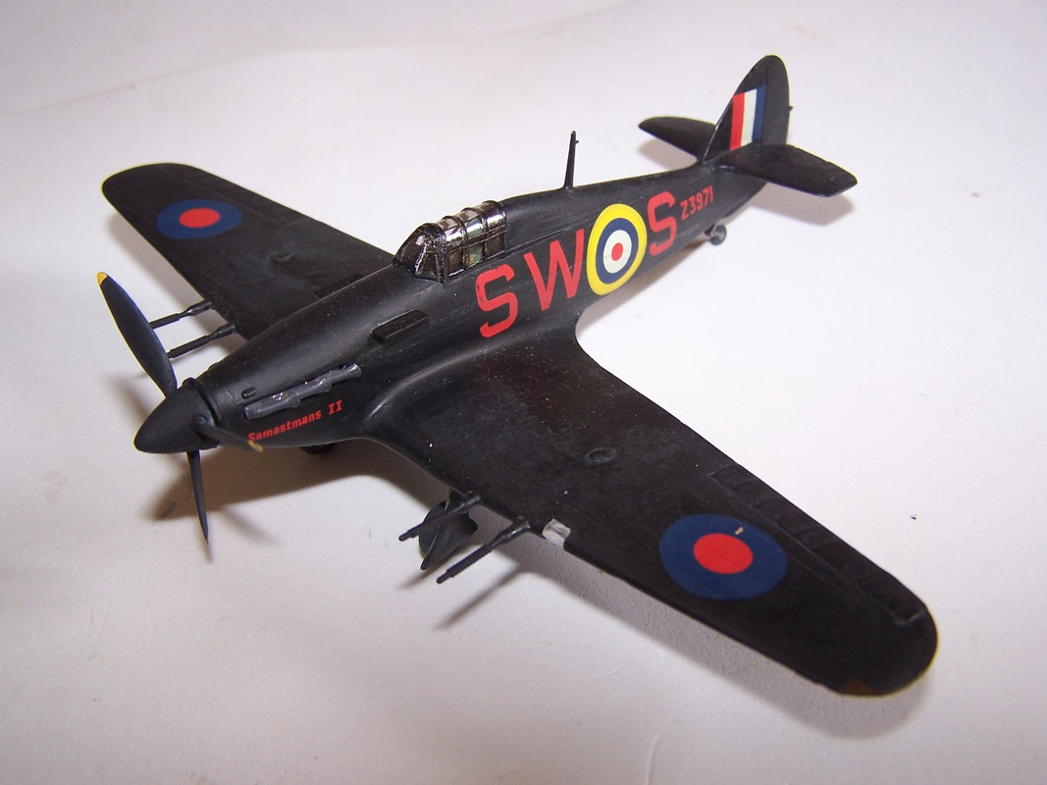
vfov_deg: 37.7
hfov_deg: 49.0
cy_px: 392
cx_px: 524
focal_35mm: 38
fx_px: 1149
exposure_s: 1/60
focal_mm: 6.3
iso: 80
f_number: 2.8
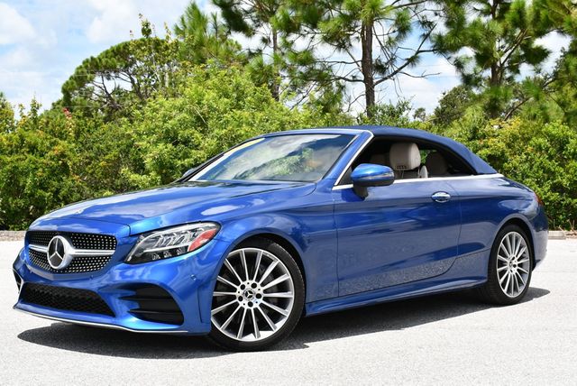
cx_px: 288
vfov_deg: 24.2
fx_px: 898
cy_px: 193
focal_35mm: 56
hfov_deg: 35.6
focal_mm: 28
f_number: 8
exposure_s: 1/250
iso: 110
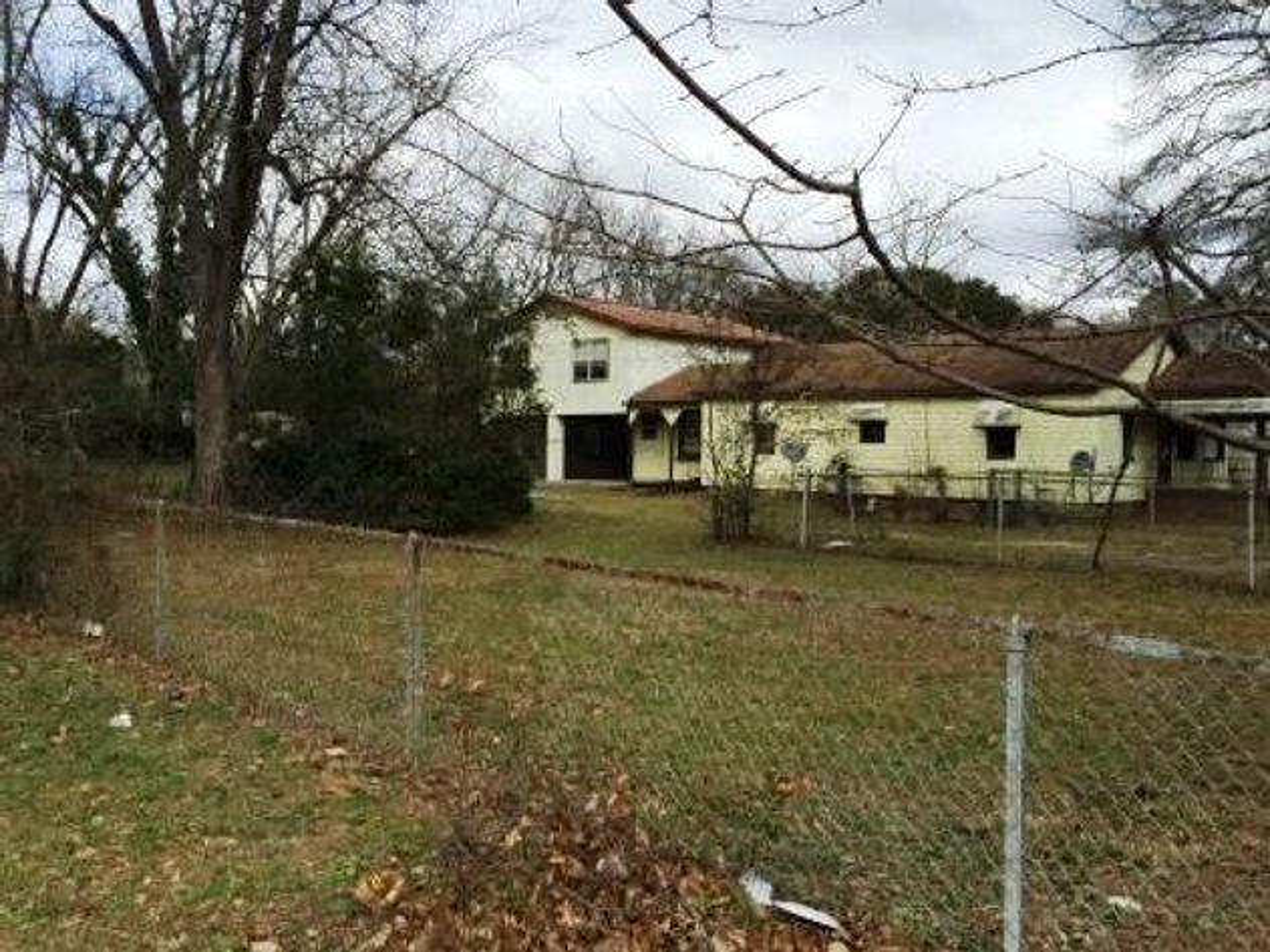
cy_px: 476
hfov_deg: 61.7
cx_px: 635
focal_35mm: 29
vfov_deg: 48.2
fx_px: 1064
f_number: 2.2
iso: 32
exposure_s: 1/1414
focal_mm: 4.15
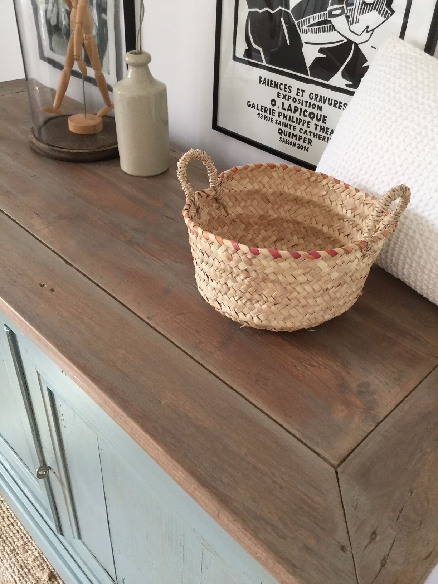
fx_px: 523
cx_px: 219
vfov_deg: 58.4
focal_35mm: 31
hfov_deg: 45.4
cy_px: 292
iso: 25
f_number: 2.4
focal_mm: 3.3
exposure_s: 1/33
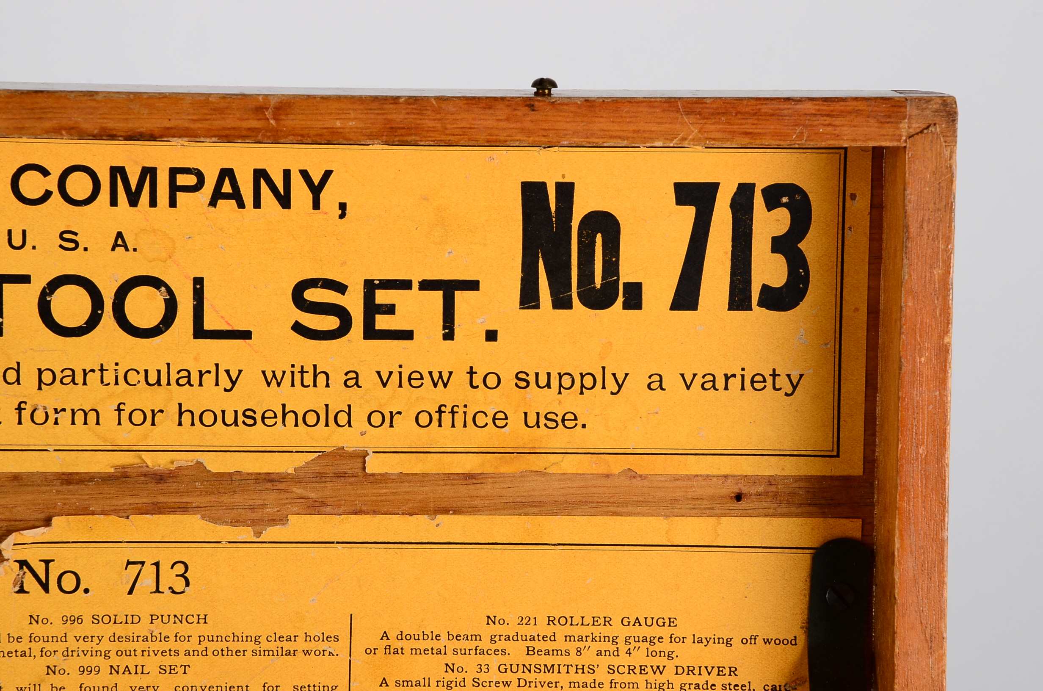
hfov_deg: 13.1
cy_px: 346
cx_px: 522
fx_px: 4554
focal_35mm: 158
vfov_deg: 8.7
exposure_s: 1/160
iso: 100
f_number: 16
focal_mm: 105
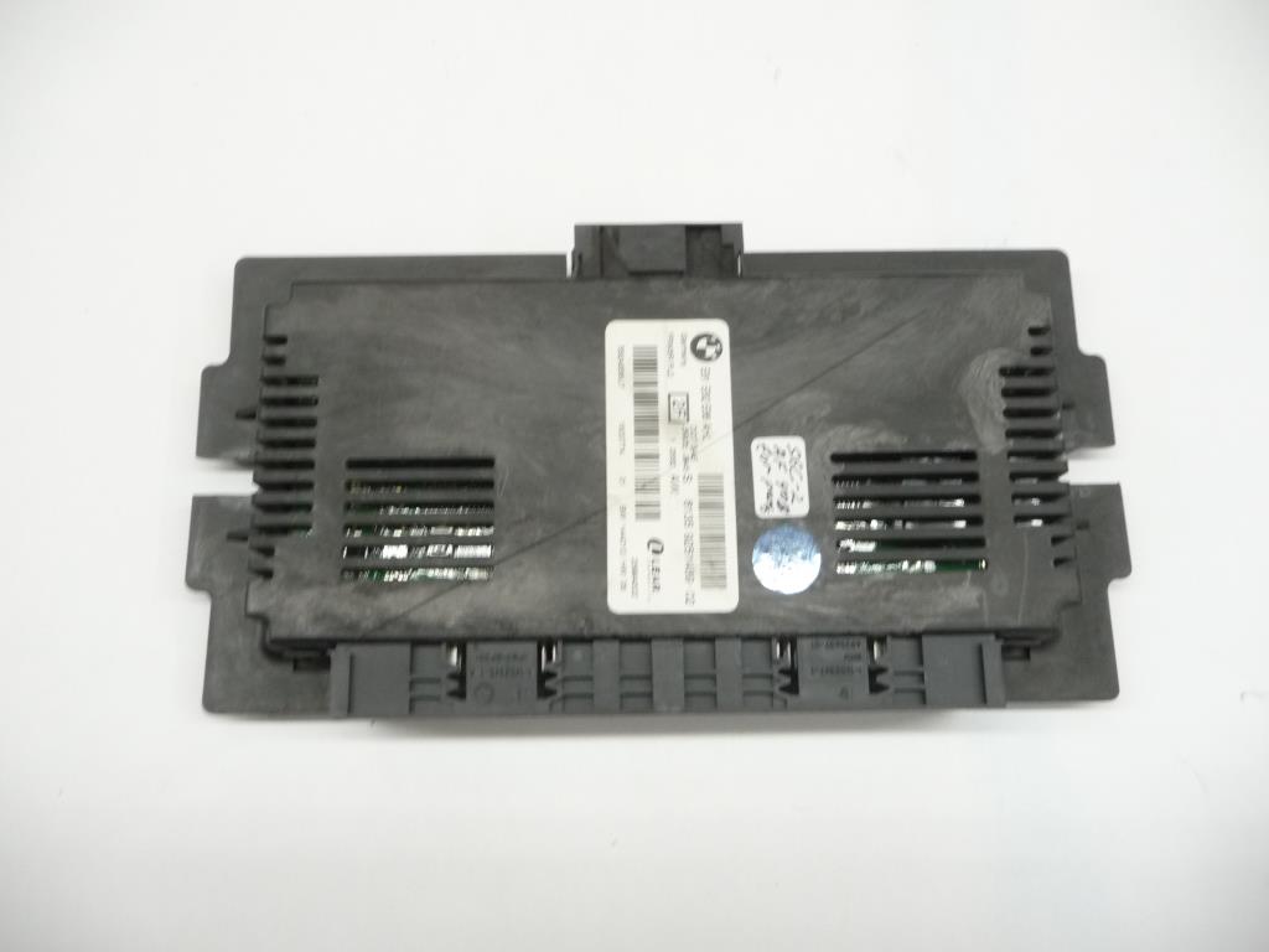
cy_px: 476
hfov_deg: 63.4
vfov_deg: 49.7
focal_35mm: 28
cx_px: 634
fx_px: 1026
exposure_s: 1/30
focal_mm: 4.7
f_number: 3.3
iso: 250
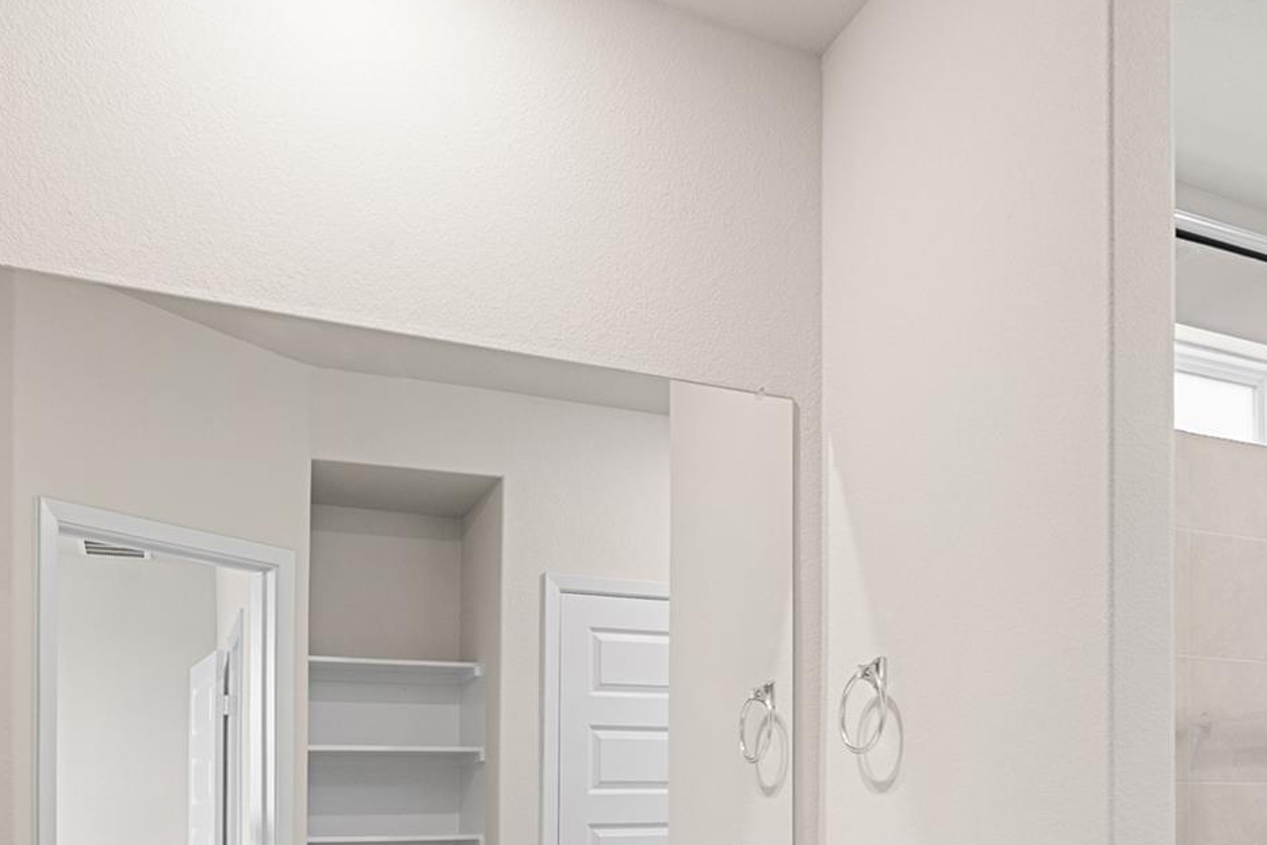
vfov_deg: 34.8
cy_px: 821
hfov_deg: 53.9
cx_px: 777
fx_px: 1232
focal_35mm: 35
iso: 500
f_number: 9
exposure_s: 1/1.25
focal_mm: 16
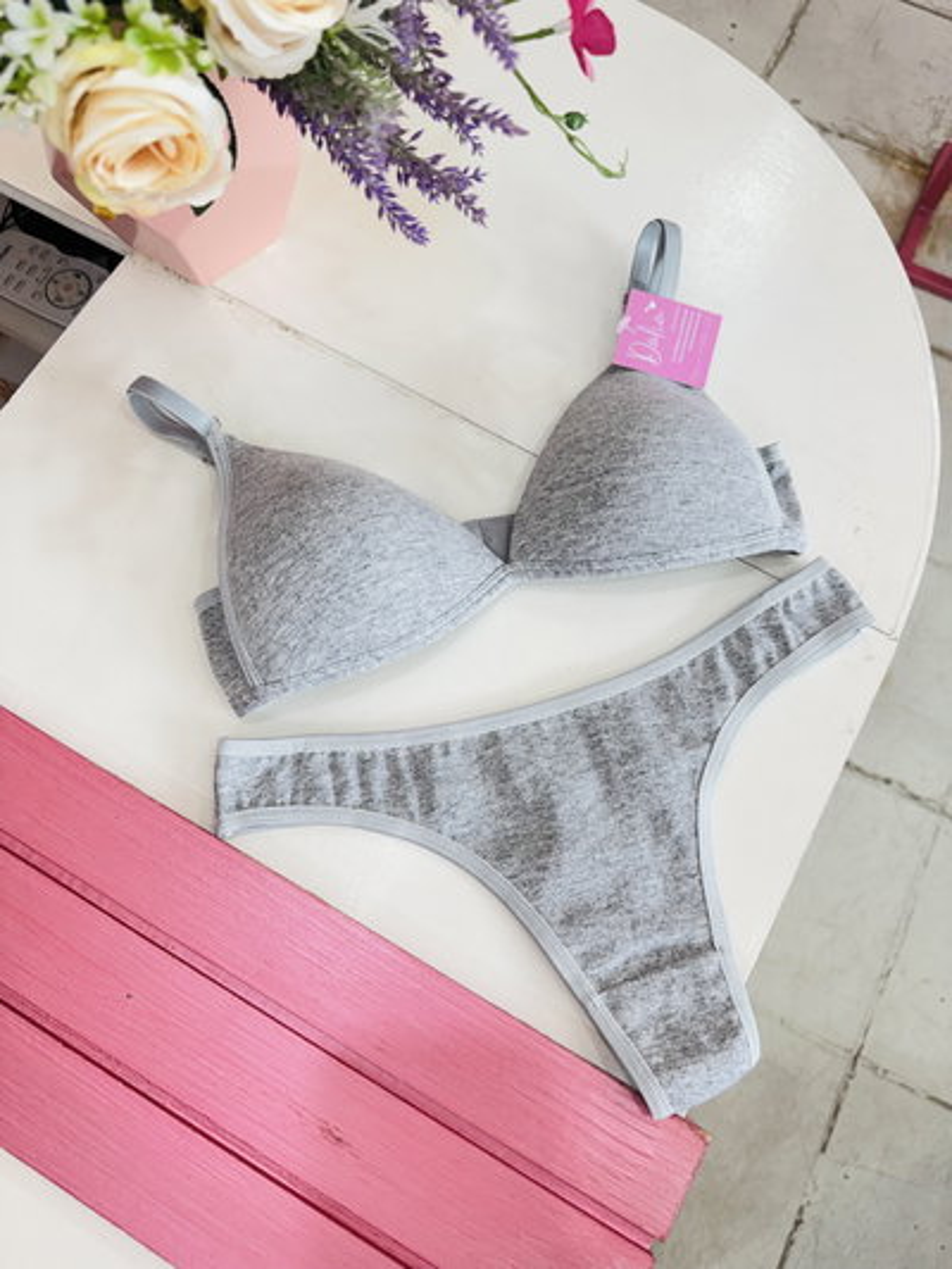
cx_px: 476
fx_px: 880
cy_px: 634
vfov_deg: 71.6
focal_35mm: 24
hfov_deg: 56.8
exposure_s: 1/100
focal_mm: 6.76
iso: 64
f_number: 1.78
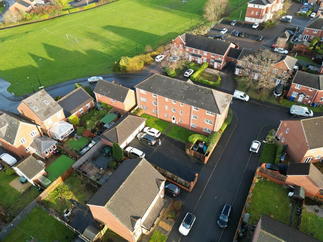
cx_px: 162
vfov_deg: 56.8
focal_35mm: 24
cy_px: 121
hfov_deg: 71.6
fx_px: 224
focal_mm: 6.72
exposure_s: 1/350
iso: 140
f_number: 1.7
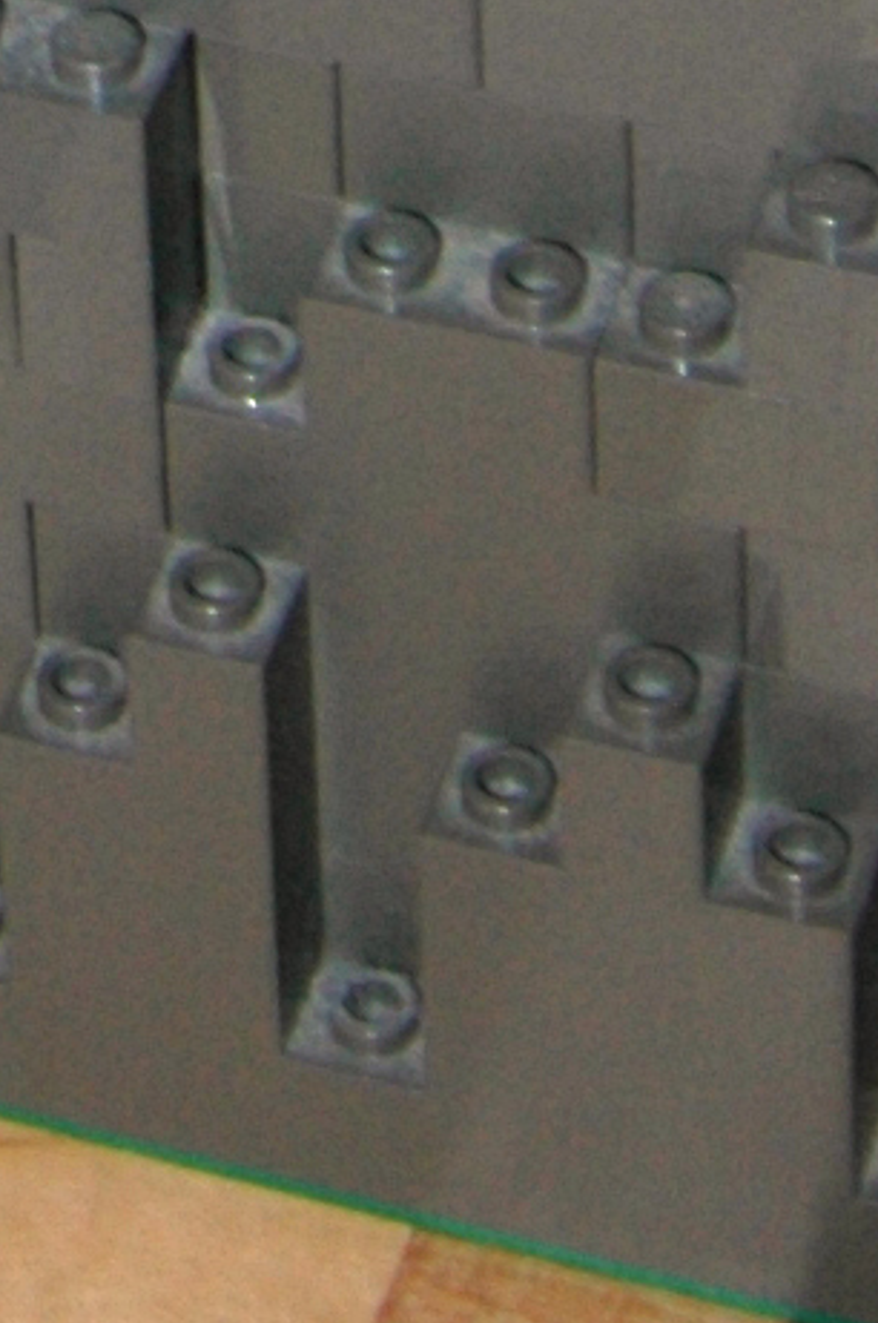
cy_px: -2901
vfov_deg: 7.5
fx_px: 8622
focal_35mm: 235
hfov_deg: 5.6
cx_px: -1260
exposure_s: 1/60
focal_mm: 24
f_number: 3.5
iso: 200
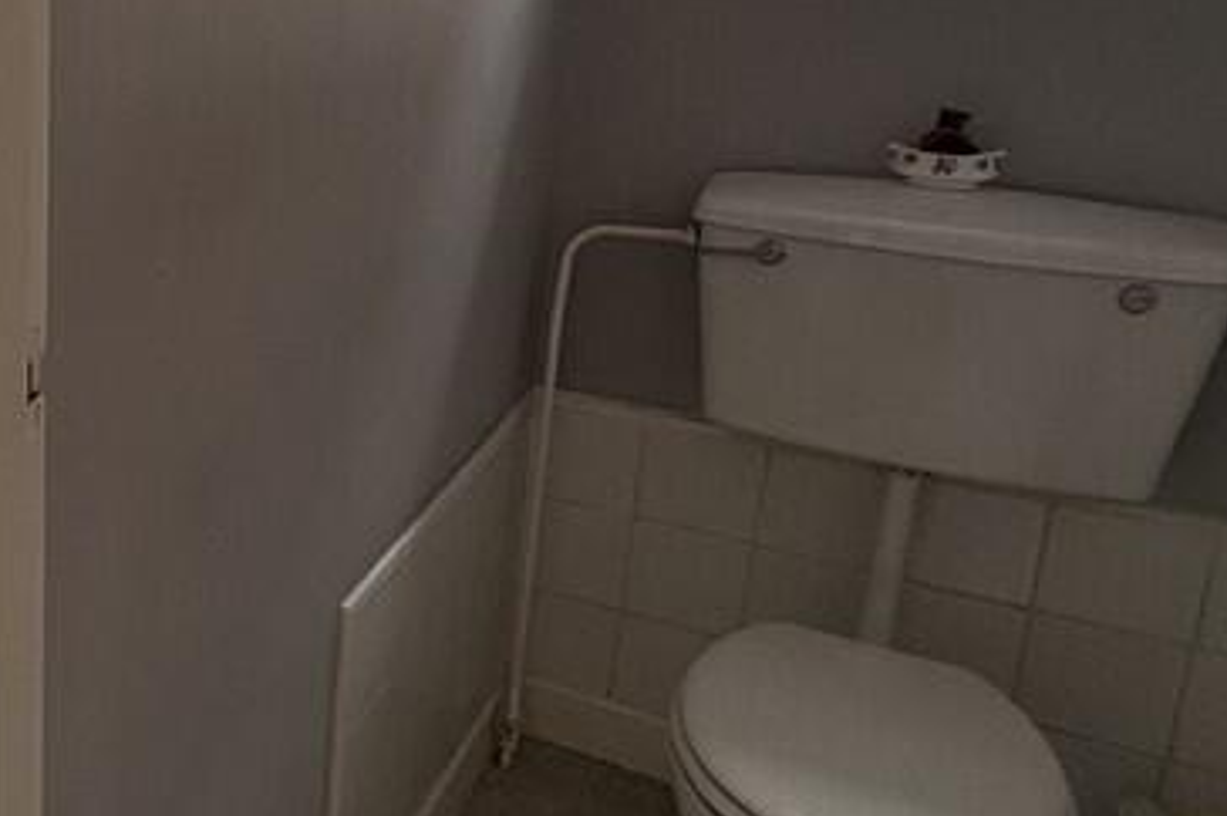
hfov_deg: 40.1
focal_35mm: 41
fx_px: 1396
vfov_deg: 32.1
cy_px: 229
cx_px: -67
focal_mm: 2.22
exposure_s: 1/67
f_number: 2.2
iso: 250
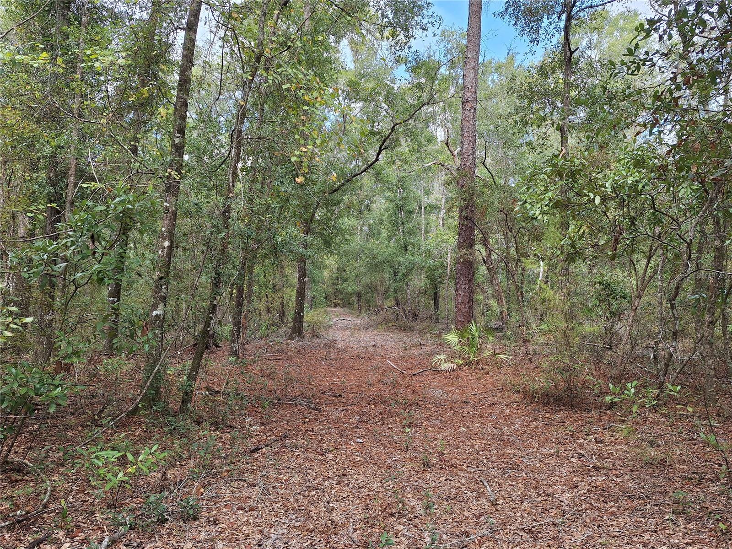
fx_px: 486
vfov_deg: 58.9
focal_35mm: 23
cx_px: 366
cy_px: 274
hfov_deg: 73.9
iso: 40
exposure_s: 1/393
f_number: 1.8
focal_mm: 5.54
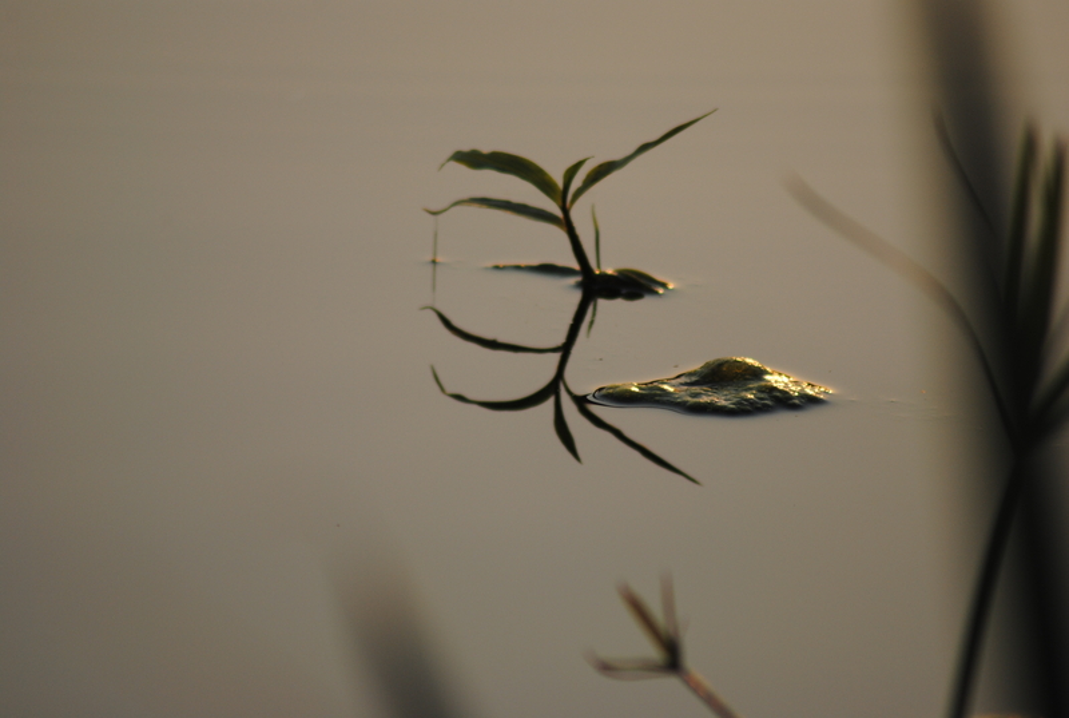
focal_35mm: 450
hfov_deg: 4.6
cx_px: 534
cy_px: 359
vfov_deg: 3.1
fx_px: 13390
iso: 200
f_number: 5.6
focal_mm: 300
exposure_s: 1/800
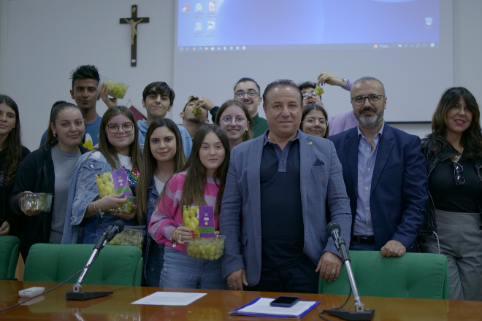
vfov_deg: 25.5
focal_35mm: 53
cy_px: 162
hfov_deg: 37.4
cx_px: 286
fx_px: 710
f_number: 1.8
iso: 640
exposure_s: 1/100
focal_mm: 35
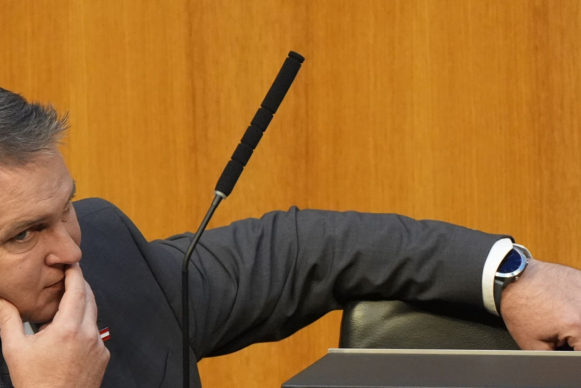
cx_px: 153
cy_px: 346
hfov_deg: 2.3
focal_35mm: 878
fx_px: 14170
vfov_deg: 1.6
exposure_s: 1/320
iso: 4000
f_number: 5.6
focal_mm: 373
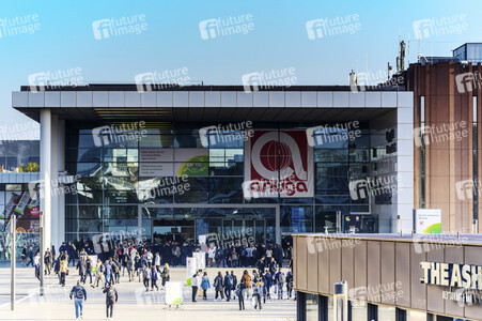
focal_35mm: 125
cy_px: 160
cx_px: 241
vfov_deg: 11.0
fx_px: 1672
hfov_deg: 16.4
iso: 200
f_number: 2.8
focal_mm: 125
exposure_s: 1/2000
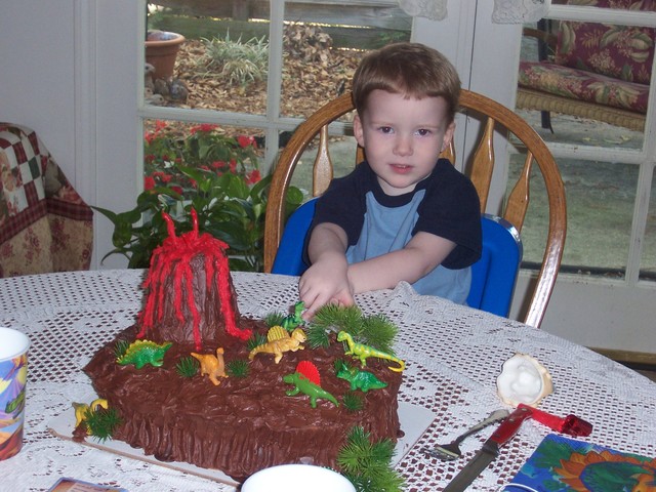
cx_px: 328
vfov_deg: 21.0
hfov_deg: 27.8
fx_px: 1327
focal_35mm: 70
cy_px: 246
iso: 160
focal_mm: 12
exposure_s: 1/100
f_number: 3.8
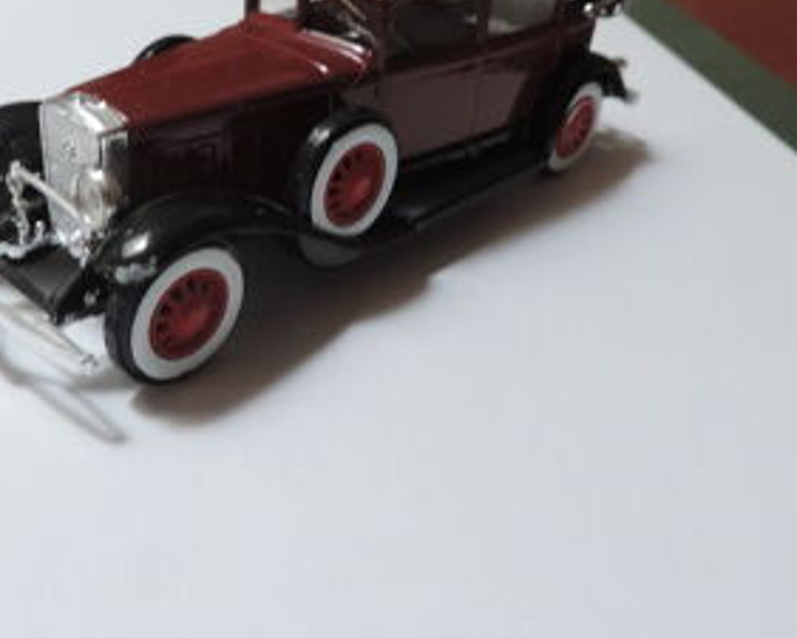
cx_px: 284
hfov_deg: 45.3
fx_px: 944
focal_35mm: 40
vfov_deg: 36.5
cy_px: 162
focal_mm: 4.3
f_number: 3
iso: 400
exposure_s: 1/8
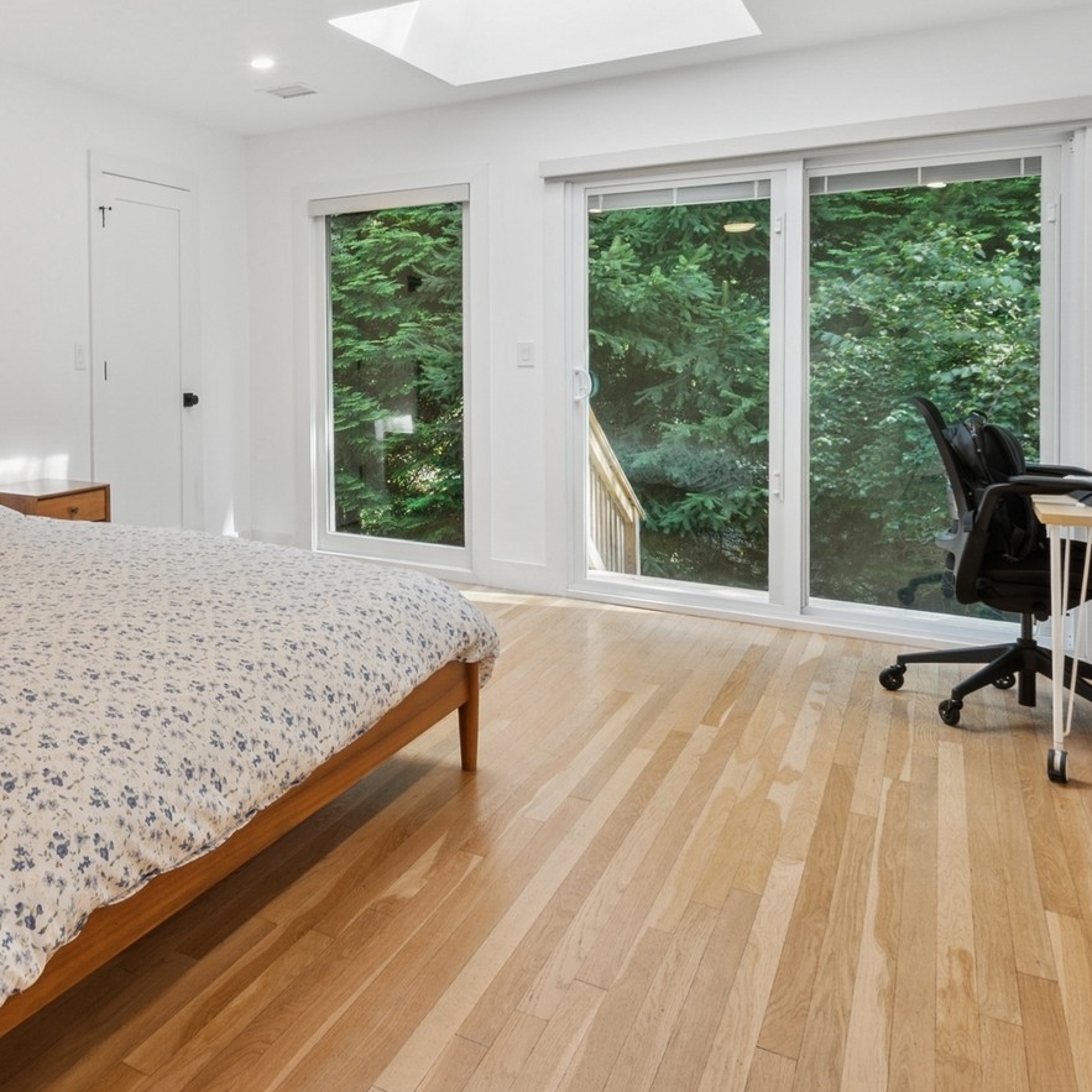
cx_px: 87
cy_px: 472
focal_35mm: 26
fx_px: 928
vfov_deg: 60.7
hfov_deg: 52.6
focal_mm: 10
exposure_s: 1/2
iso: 100
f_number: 11
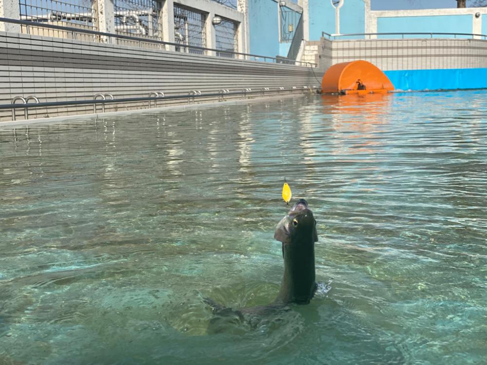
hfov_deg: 36.8
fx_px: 732
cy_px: 182
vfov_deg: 28.0
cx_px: 244
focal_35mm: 52
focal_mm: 6
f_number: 2
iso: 20
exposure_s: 1/1653
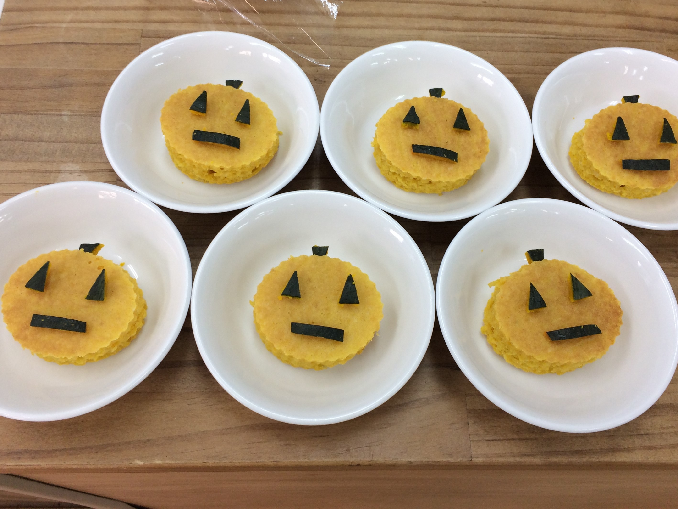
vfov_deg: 48.2
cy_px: 254
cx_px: 339
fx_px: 568
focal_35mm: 29
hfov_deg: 61.7
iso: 64
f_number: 2.2
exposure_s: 1/100
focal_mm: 4.15
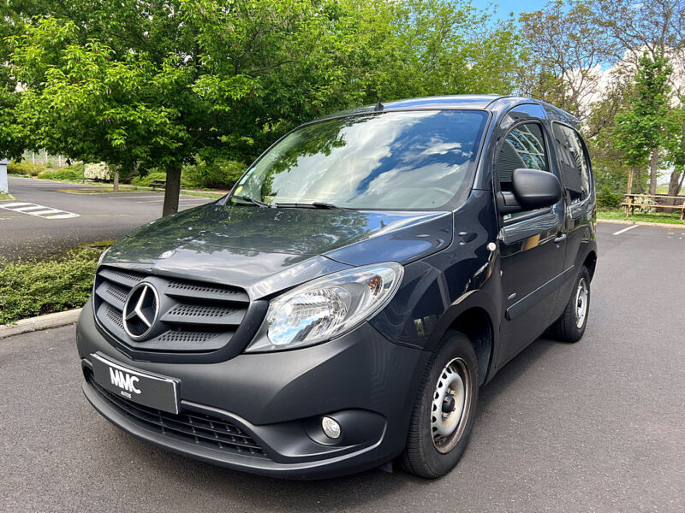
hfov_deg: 67.3
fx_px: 515
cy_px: 256
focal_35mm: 26
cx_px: 342
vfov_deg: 53.1
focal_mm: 5.7
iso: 50
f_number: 1.5
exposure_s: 1/775
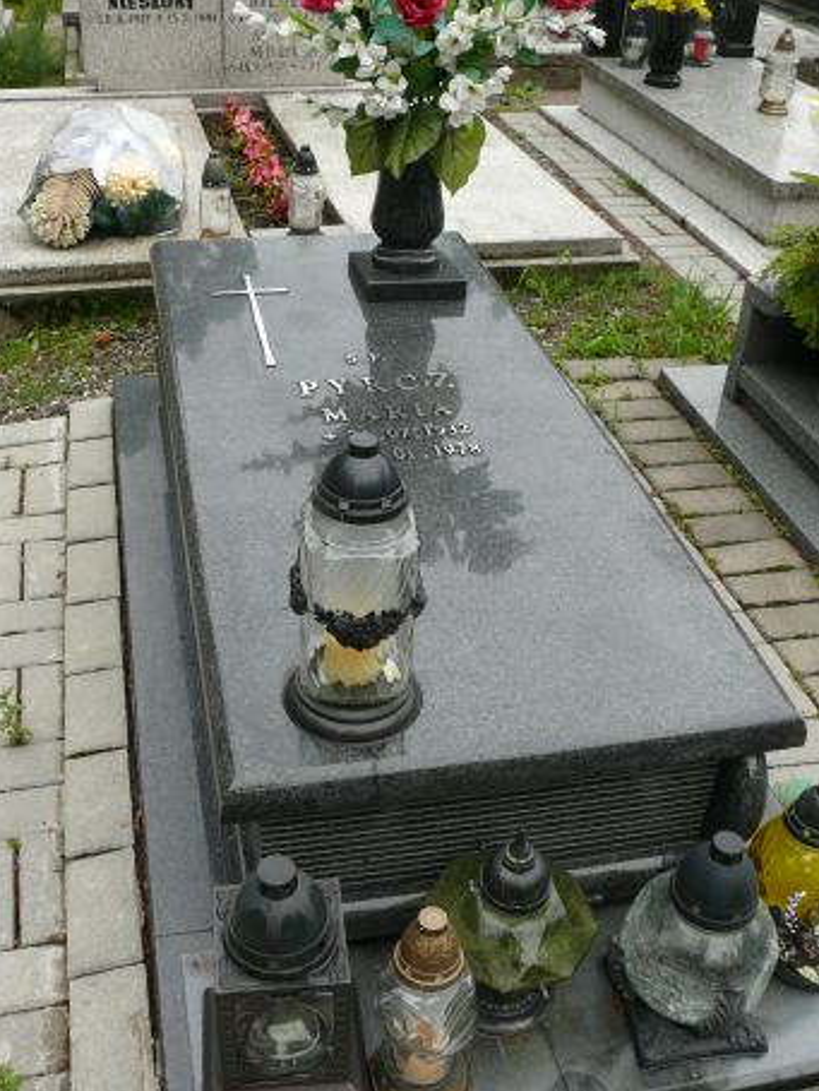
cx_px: 389
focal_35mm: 37
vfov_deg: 50.1
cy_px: 533
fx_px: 1166
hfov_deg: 38.7
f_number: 3.6
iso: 100
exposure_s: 1/100
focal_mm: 7.4
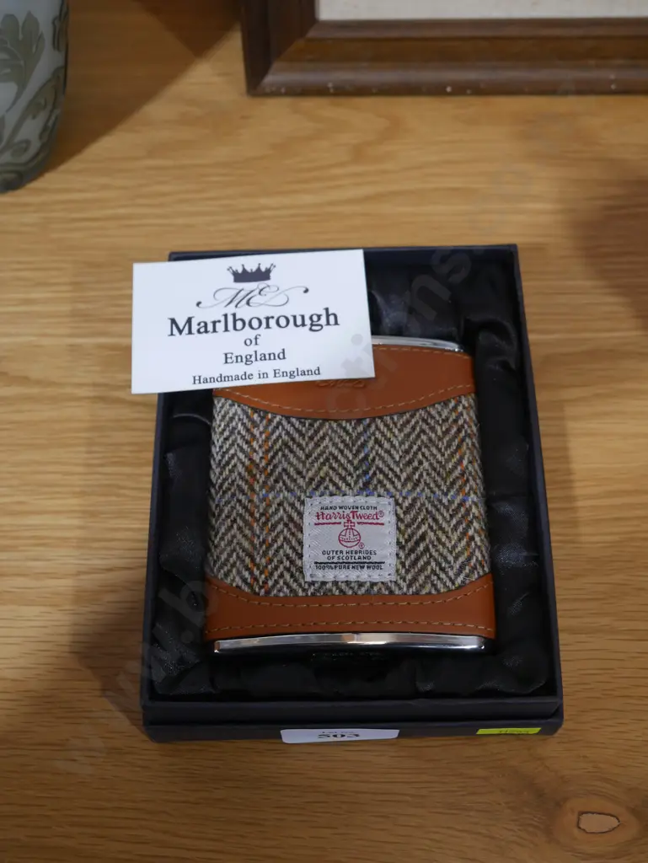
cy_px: 432
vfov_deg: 42.9
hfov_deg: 32.9
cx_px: 324
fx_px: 1097
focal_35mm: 44
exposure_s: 1/60
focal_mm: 22
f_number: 4.7
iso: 500
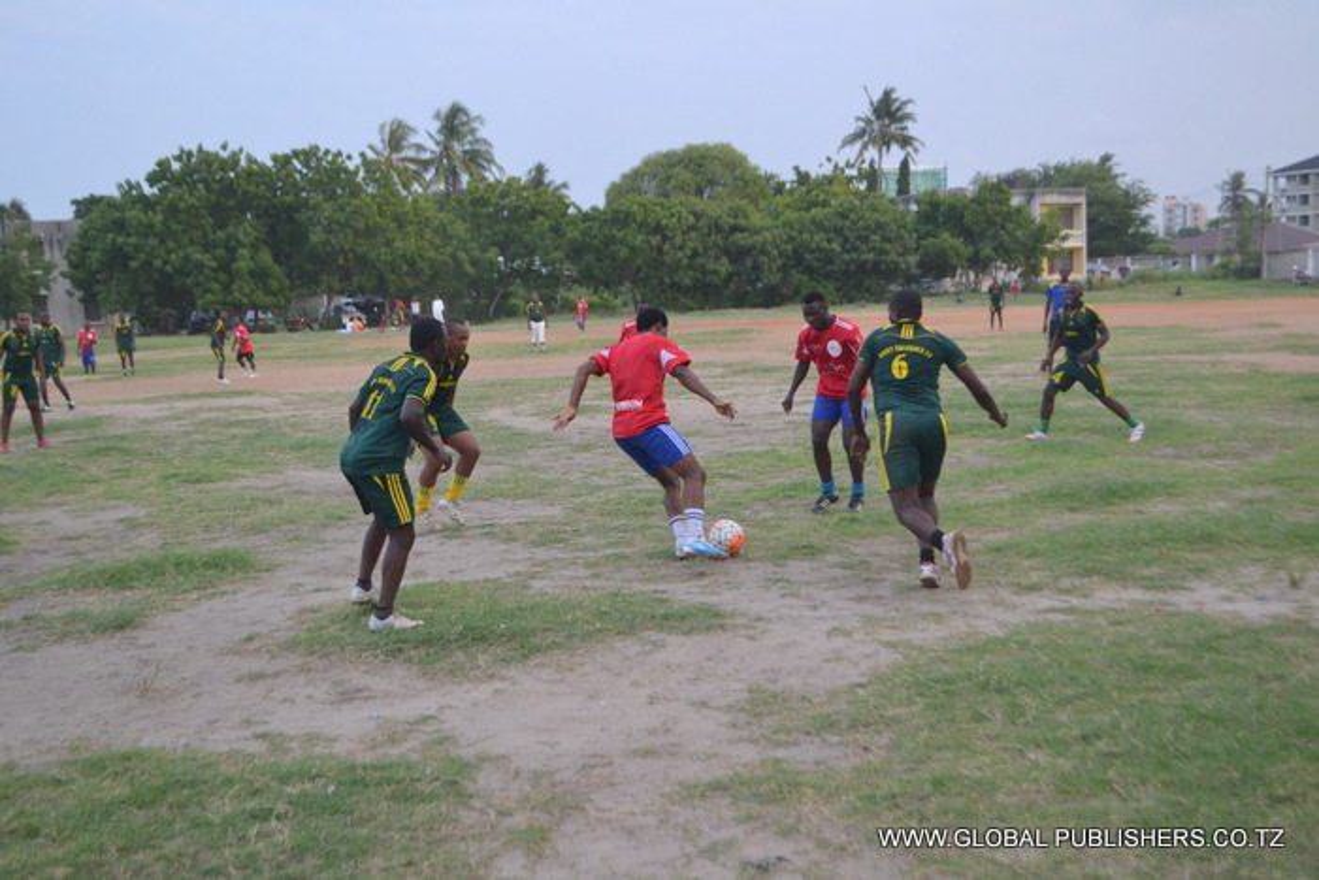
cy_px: 440
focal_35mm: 42
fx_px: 1539
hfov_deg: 46.4
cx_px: 660
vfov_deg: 31.9
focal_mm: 28
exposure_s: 1/500
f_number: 4.5
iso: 1400
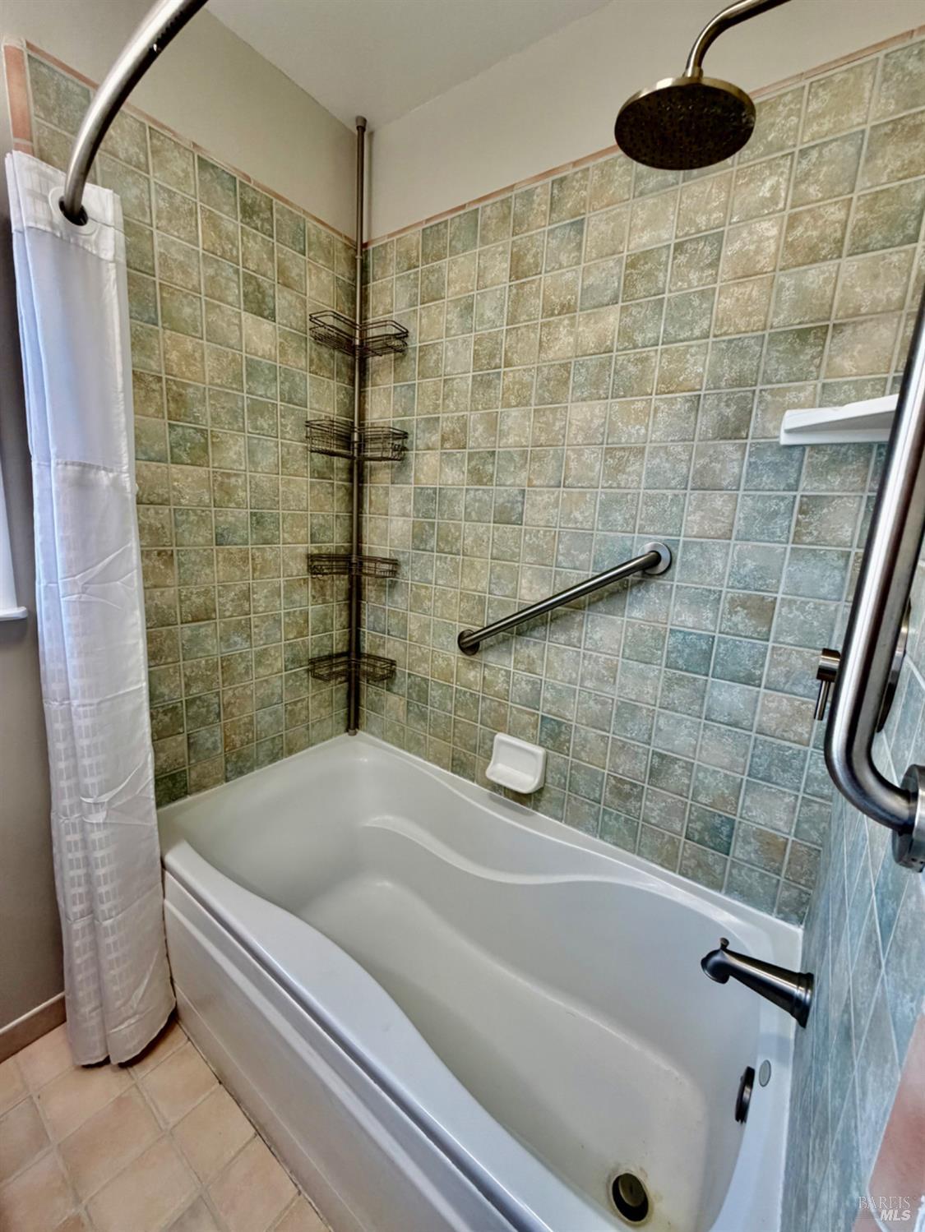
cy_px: 616
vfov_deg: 102.0
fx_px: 499
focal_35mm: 14
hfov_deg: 85.7
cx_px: 462
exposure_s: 1/120
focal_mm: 2.22
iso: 200
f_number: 2.2
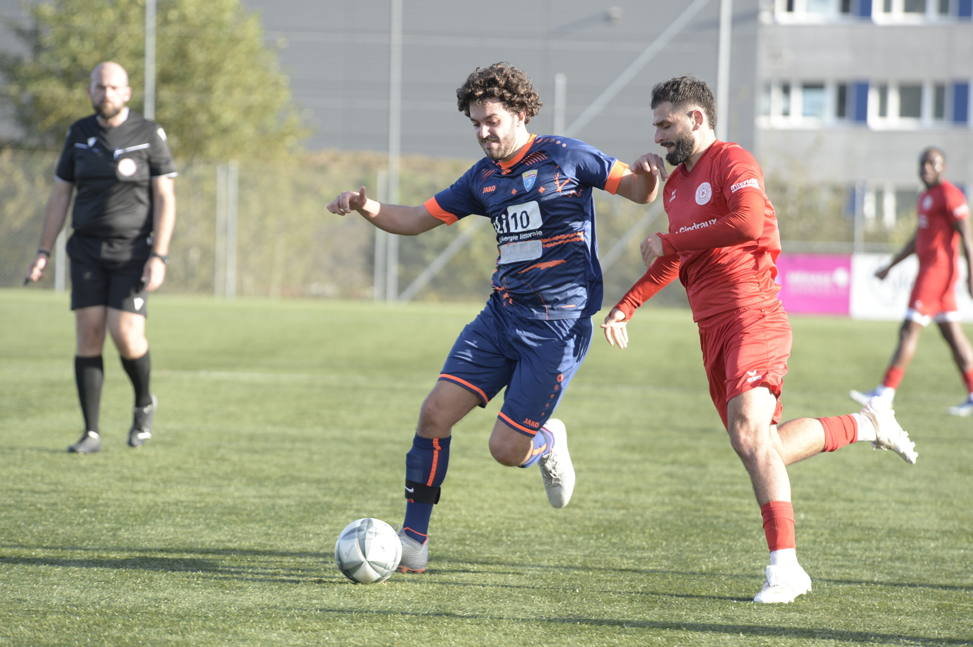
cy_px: 324
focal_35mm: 270
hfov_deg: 7.6
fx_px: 7289
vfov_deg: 5.1
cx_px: 486
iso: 560
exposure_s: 1/640
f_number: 5.3
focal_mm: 270
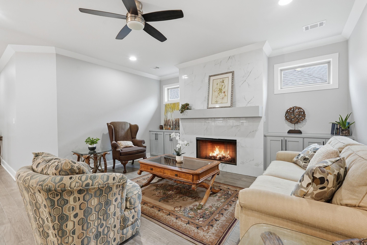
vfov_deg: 73.8
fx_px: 163
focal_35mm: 16
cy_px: 122
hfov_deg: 96.7
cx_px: 184
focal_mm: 16
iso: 250
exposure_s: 1/10
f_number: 9
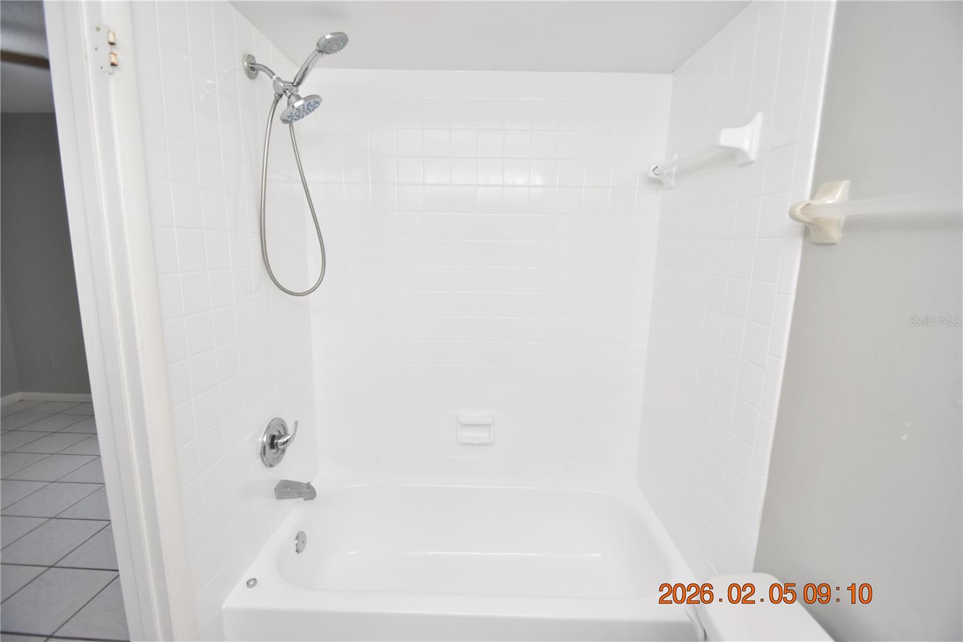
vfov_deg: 77.3
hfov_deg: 100.4
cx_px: 482
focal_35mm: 15
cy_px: 321
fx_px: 401
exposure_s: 1/90
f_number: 3.5
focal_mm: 10
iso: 800
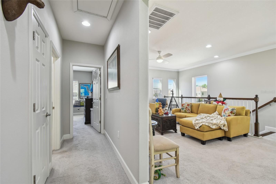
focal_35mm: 15
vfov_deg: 77.3
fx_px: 115
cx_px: 138
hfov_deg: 100.4
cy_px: 92
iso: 100
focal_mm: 10
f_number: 7.1
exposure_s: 1/5
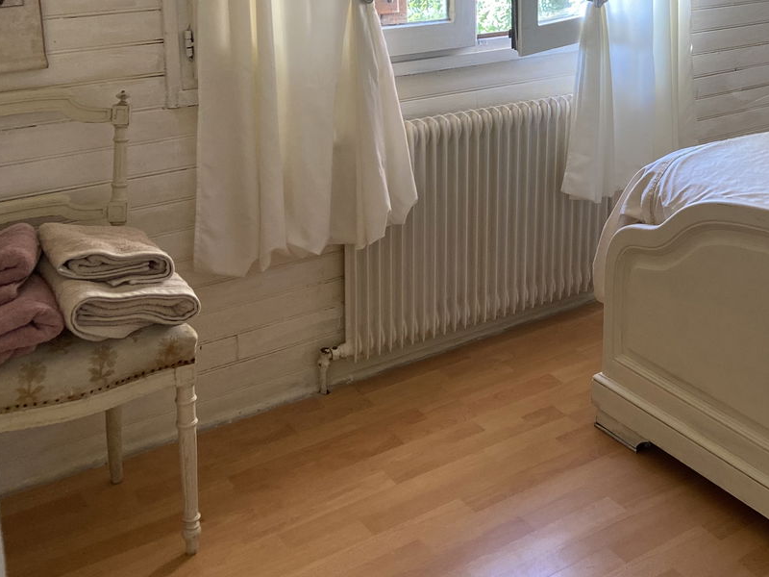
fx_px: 1155
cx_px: 717
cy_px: 69
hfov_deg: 34.4
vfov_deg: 27.1
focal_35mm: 52
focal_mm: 4.25
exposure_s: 1/121
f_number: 1.8
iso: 125
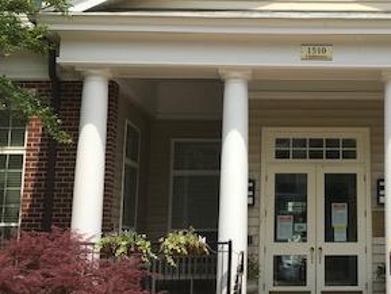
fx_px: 701
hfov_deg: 30.3
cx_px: 323
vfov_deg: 23.7
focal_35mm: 62
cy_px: 130
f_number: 1.8
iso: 20
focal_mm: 3.99
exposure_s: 1/2179
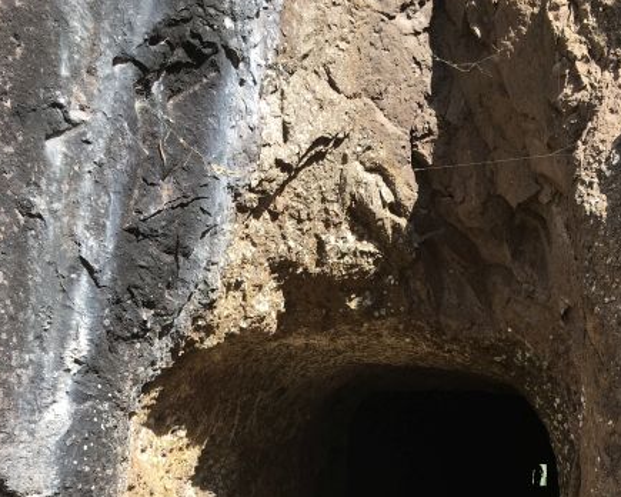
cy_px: 537
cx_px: 395
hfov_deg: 35.8
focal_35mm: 52
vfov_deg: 26.9
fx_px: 956
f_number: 2.2
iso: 25
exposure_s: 1/364
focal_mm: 4.15
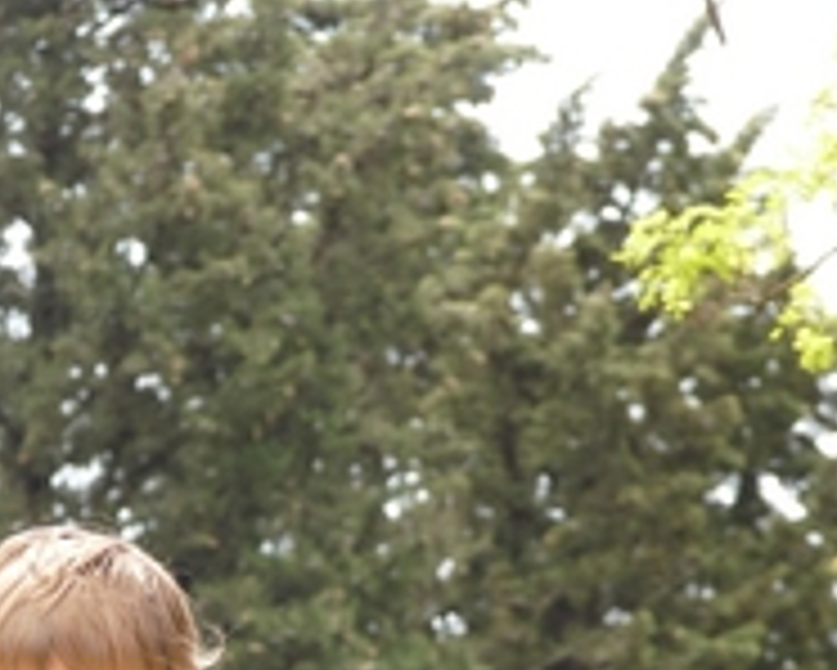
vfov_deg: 2.7
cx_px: 130
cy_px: 913
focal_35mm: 573
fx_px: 14202
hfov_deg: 3.4
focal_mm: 43.3
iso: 100
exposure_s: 1/160
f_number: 4.5
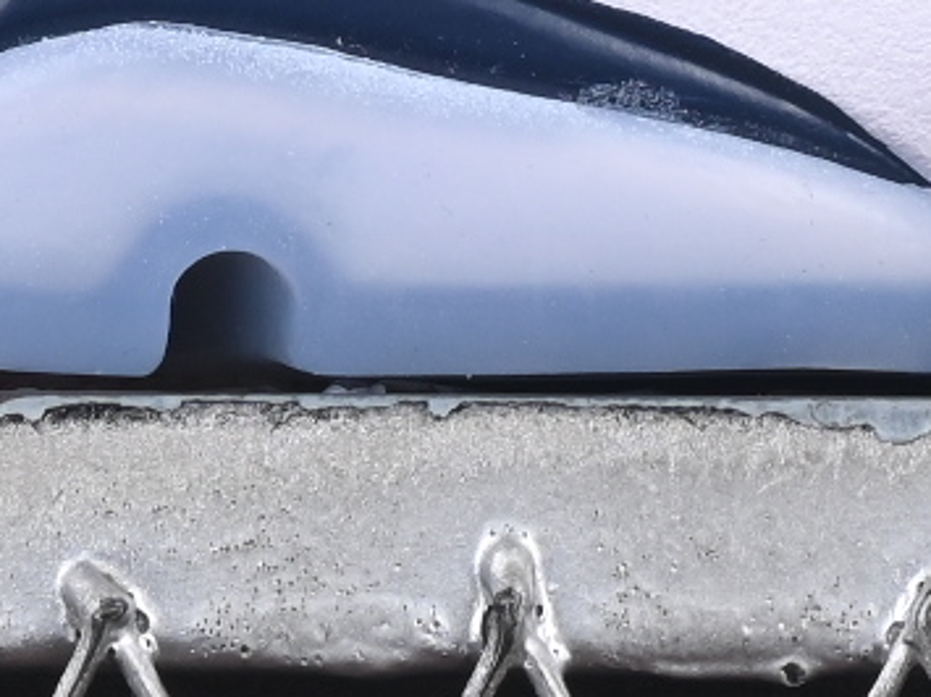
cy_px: -1116
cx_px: 981
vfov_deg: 2.6
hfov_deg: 3.5
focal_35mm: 565
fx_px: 15191
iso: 160
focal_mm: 50
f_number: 8
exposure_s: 1/80
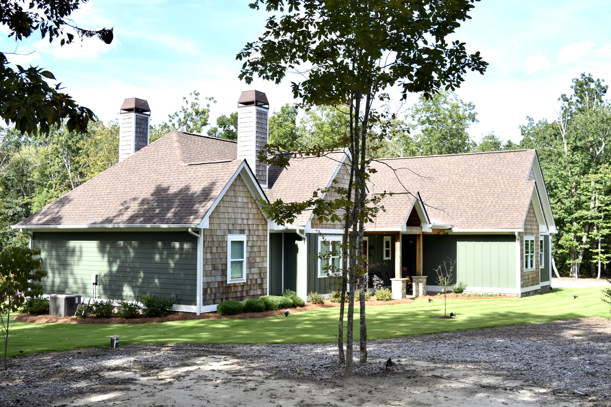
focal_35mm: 42
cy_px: 205
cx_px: 312
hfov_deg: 46.9
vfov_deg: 32.2
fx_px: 704
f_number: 5.6
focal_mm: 27
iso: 100
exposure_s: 1/200
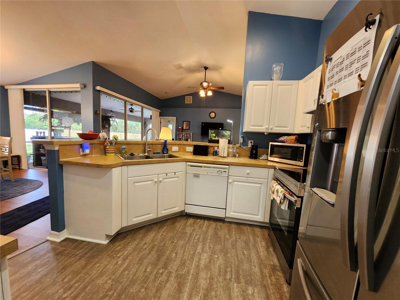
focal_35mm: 13
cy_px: 150
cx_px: 200
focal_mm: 1.74
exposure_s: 1/40
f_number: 2.2
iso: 320
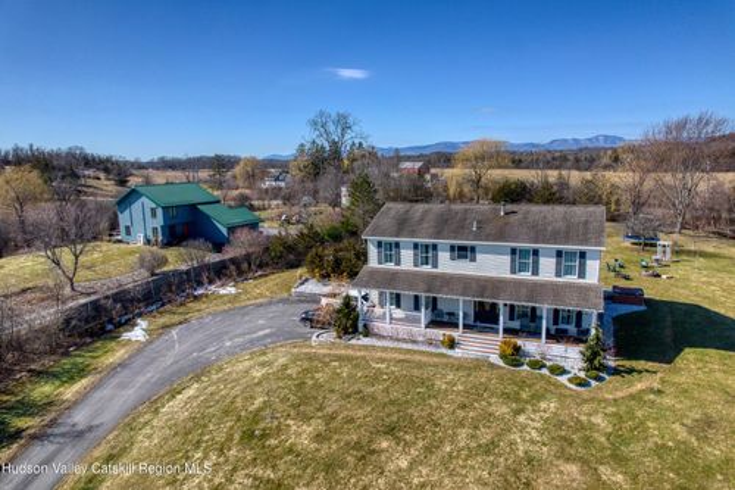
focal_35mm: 22
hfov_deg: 78.6
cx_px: 368
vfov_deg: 57.2
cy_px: 245
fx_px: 449
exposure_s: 1/1600
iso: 390
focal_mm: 8.38
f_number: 2.8
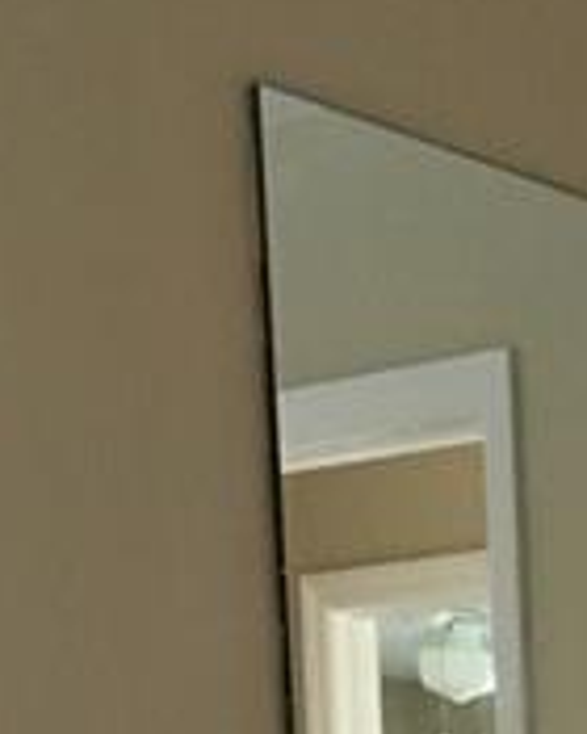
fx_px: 2693
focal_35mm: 124
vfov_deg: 13.2
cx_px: 755
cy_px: 1514
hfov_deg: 12.1
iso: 80
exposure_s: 1/10
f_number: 2.2
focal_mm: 4.15
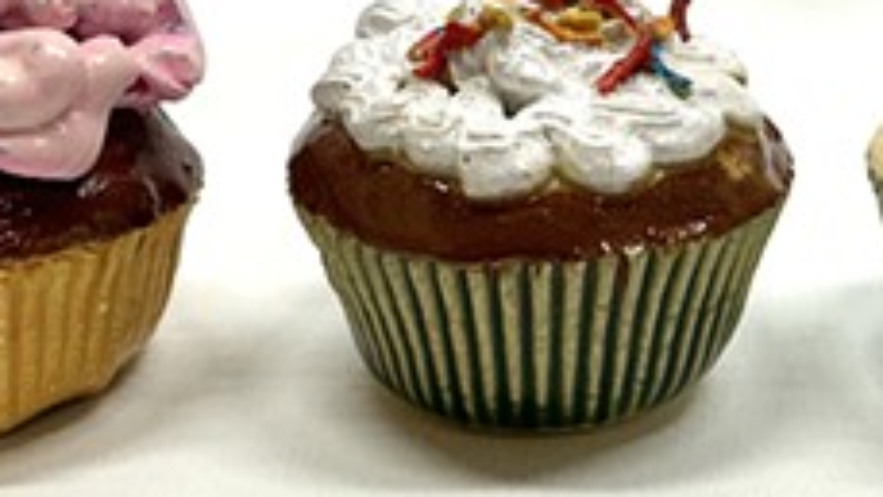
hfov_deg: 26.8
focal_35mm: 79
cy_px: 77
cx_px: 528
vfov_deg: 15.2
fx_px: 1850
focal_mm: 5.7
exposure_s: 1/120
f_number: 1.5
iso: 50
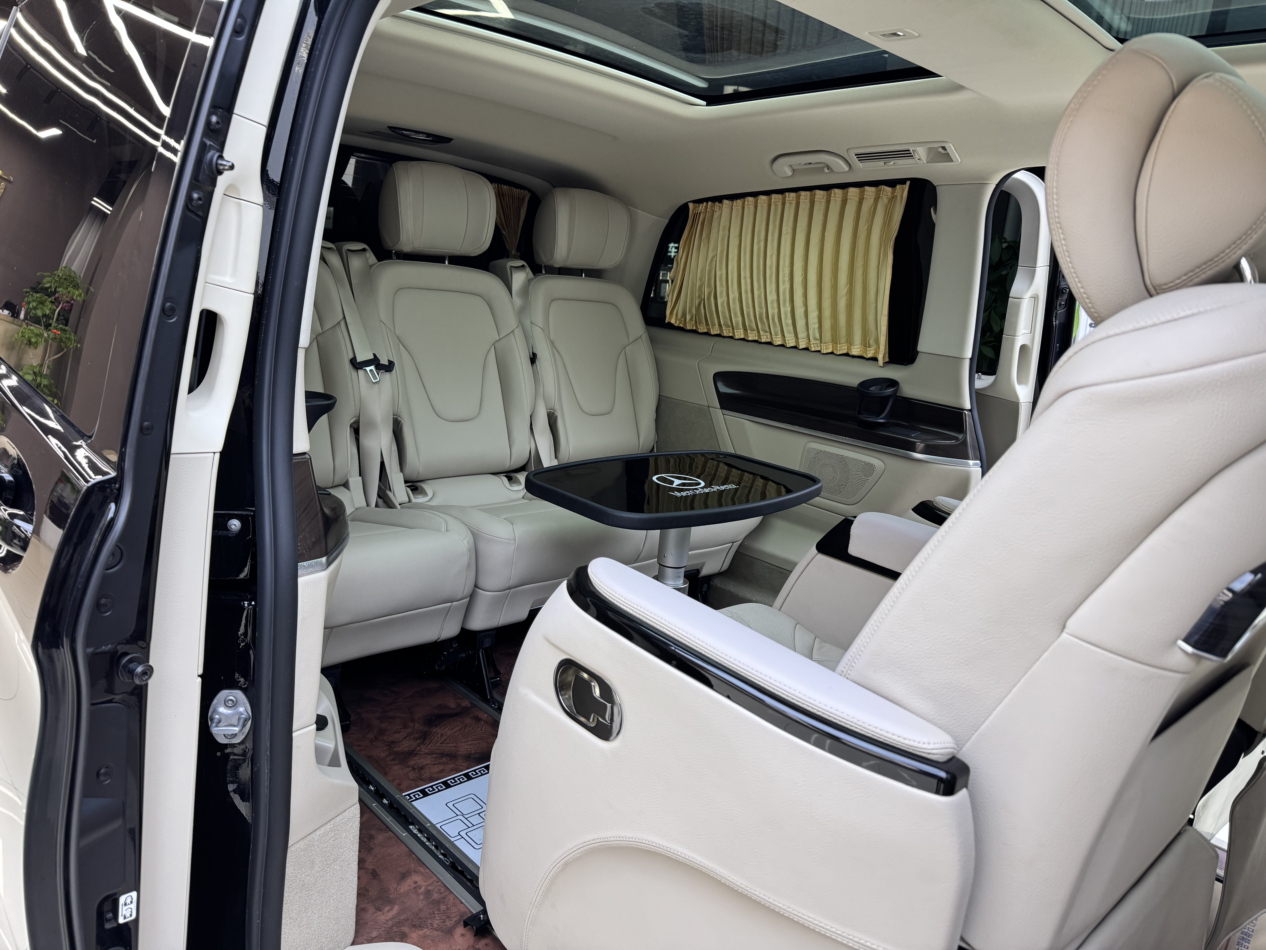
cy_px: 475
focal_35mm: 24
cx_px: 633
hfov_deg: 71.6
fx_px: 878
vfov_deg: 56.8
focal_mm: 6.76
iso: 250
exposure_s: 1/50
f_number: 1.78
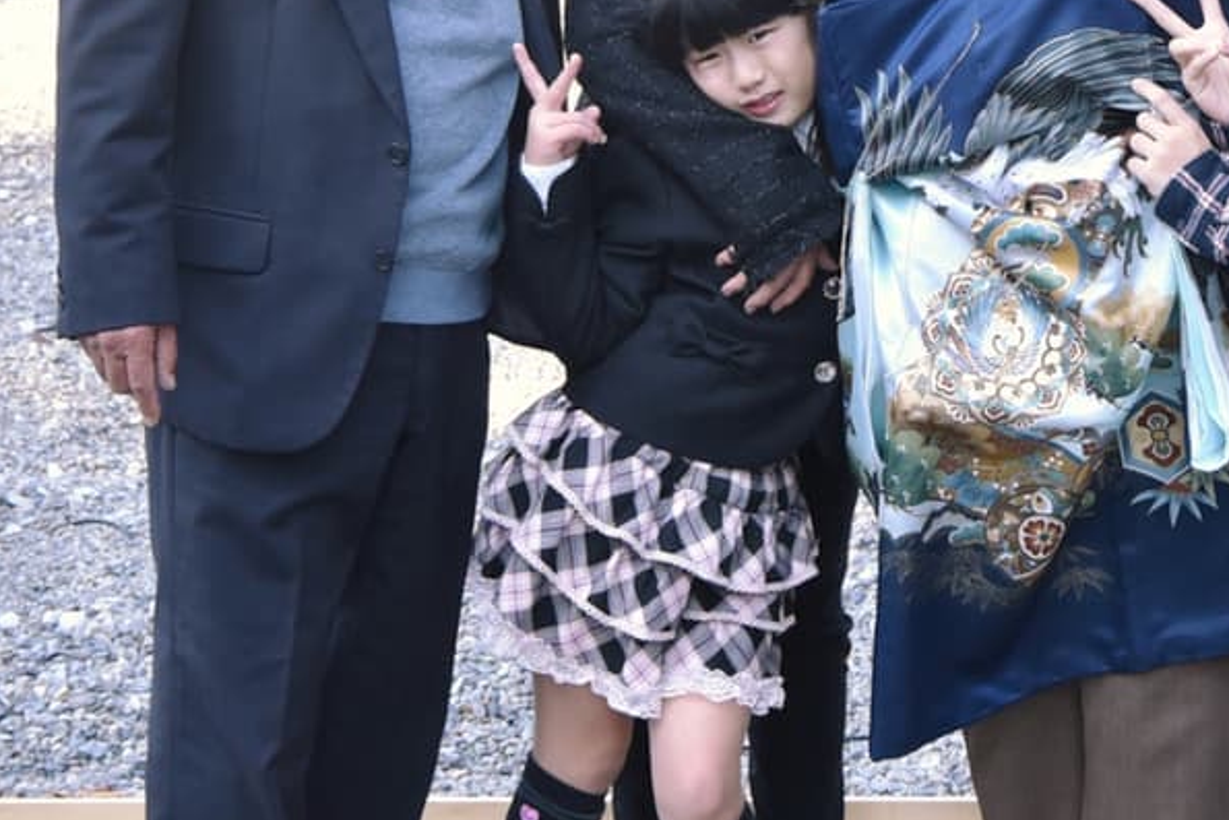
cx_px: 1004
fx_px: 3141
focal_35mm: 92
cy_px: -154
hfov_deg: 21.8
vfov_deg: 14.4
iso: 1000
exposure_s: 1/250
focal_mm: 38
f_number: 8
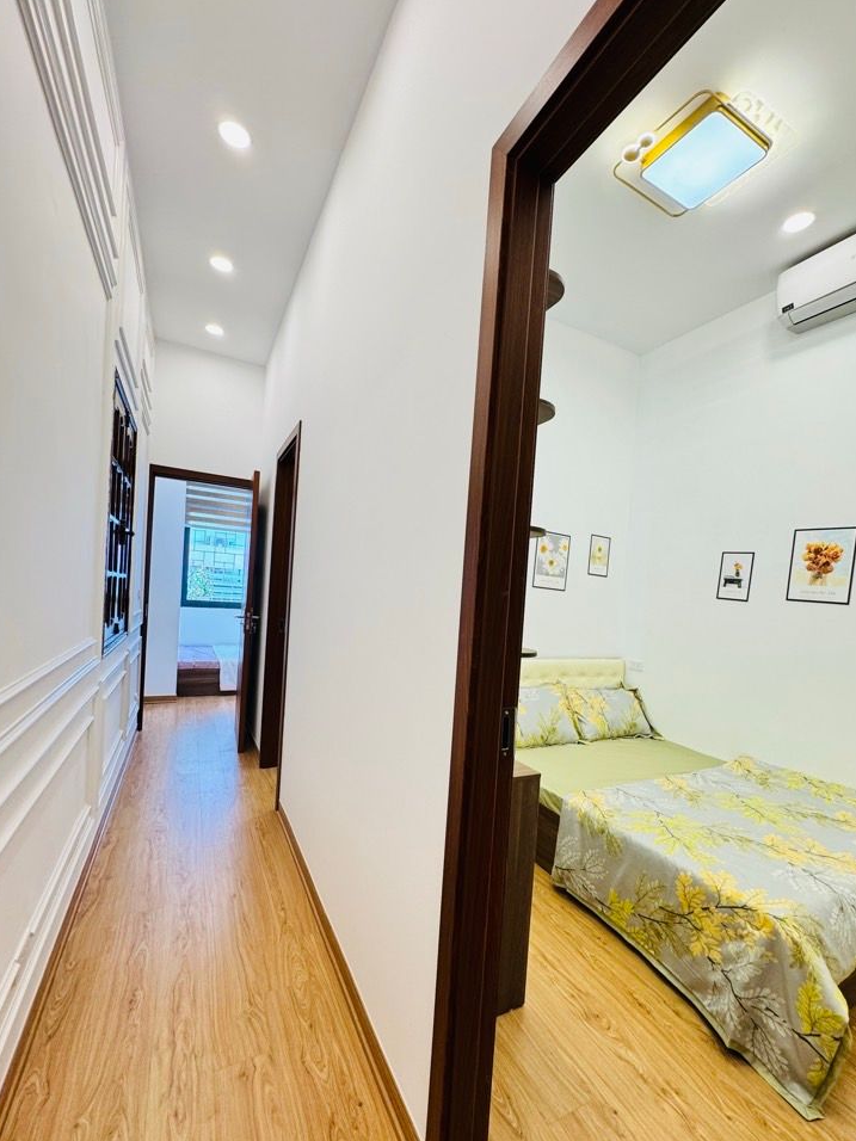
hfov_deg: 81.7
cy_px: 607
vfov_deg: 98.0
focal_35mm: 15
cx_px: 444
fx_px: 495
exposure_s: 1/100
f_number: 2.2
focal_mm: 2.22
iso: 160
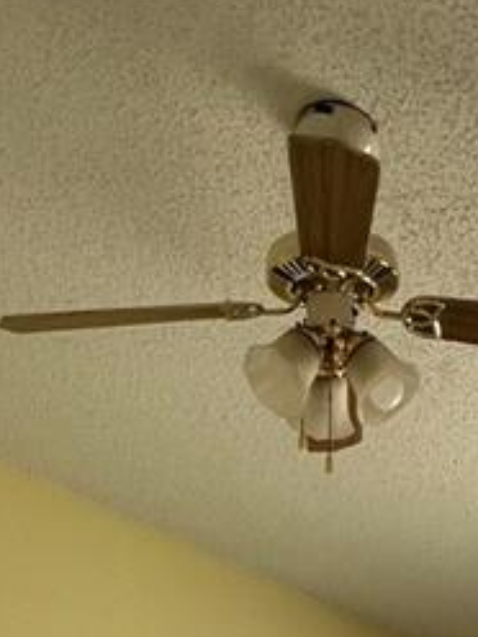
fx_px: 1160
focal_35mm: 63
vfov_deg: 21.1
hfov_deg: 23.0
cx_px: 365
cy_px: 1138
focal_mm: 1.57
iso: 64
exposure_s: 1/99
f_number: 1.8
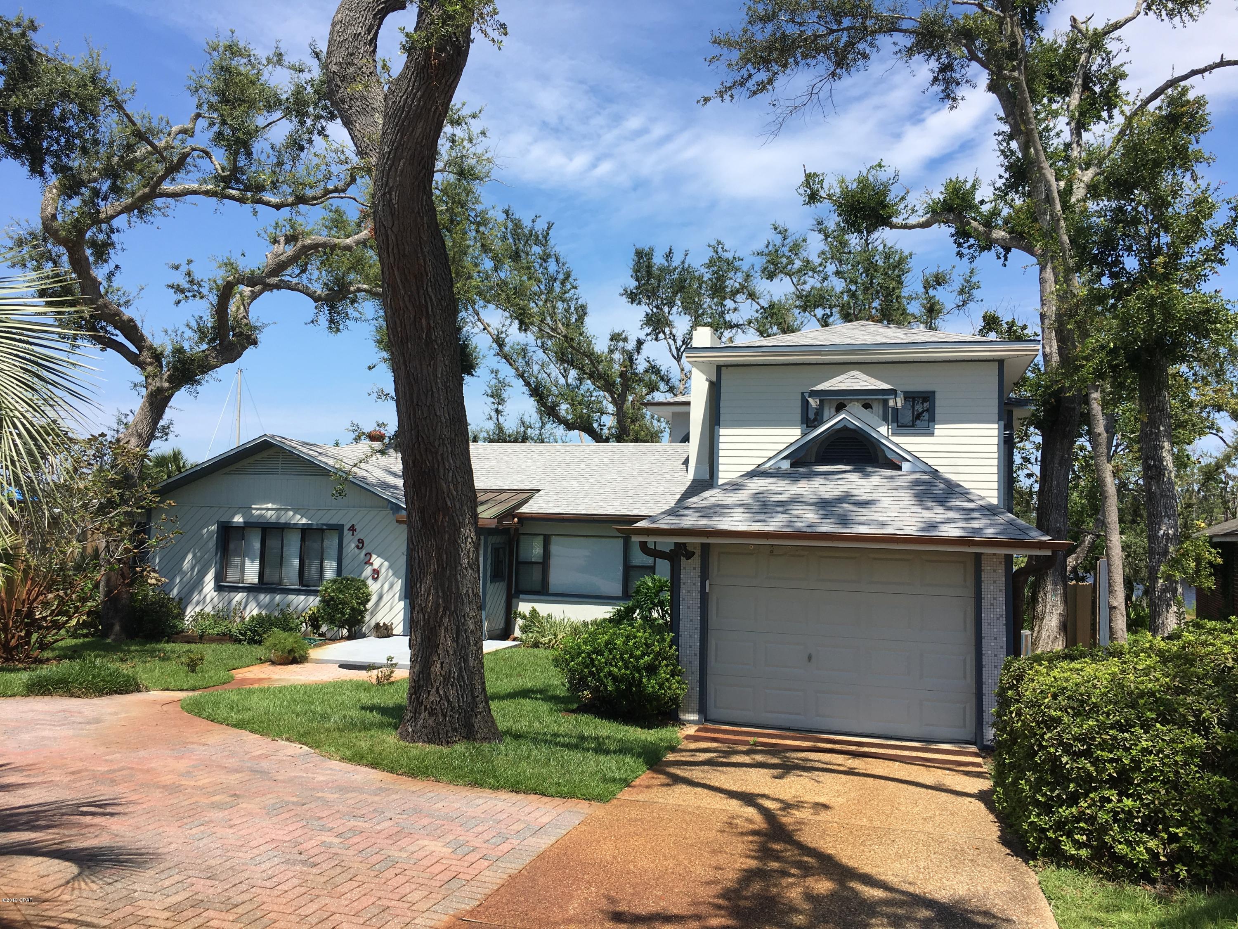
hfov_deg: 61.7
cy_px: 464
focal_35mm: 29
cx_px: 619
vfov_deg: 48.2
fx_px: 1037
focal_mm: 4.15
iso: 25
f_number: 2.2
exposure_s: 1/1451
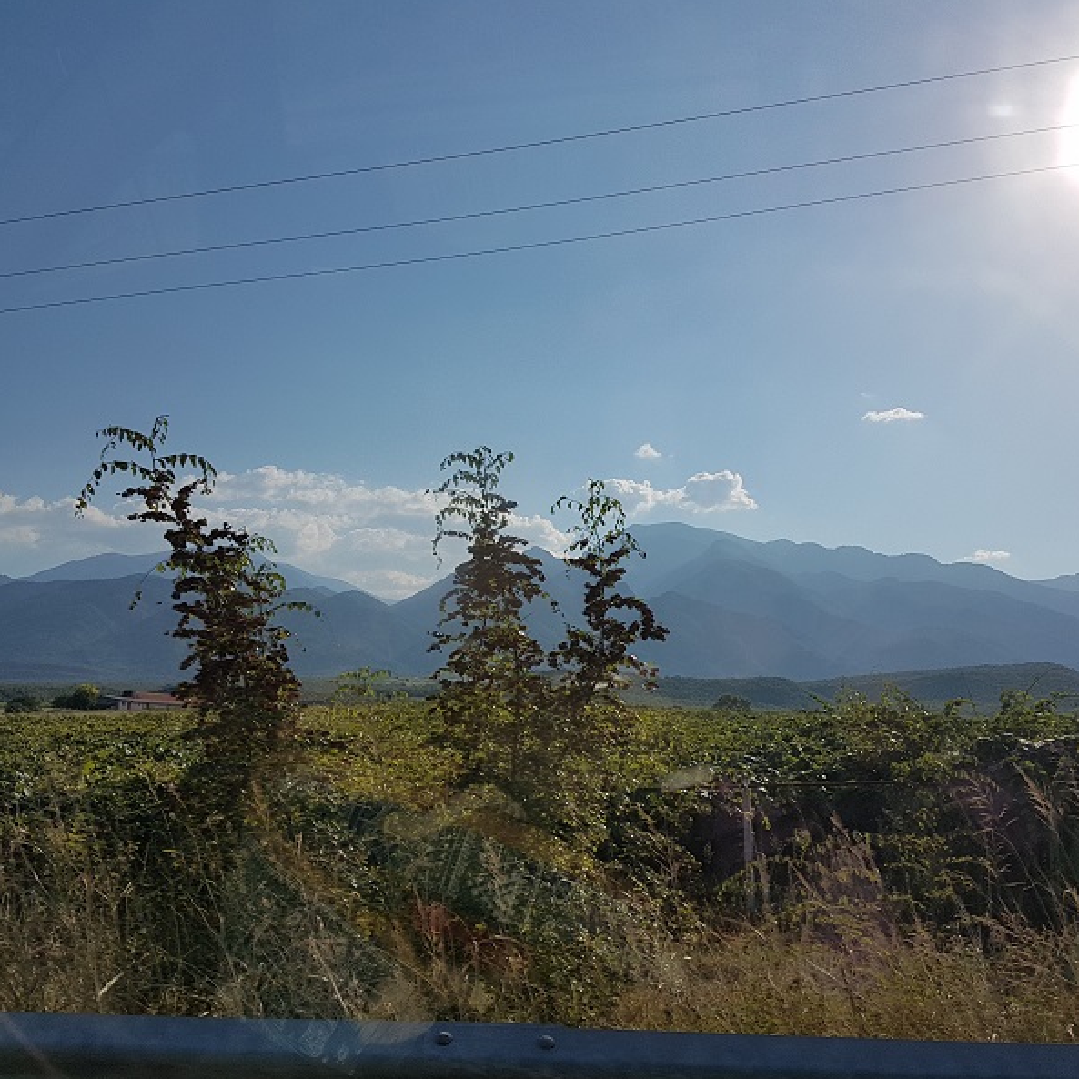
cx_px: 593
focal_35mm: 31
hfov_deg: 52.4
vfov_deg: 52.5
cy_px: 535
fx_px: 1093
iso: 40
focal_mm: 4.2
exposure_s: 1/6384
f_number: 1.7
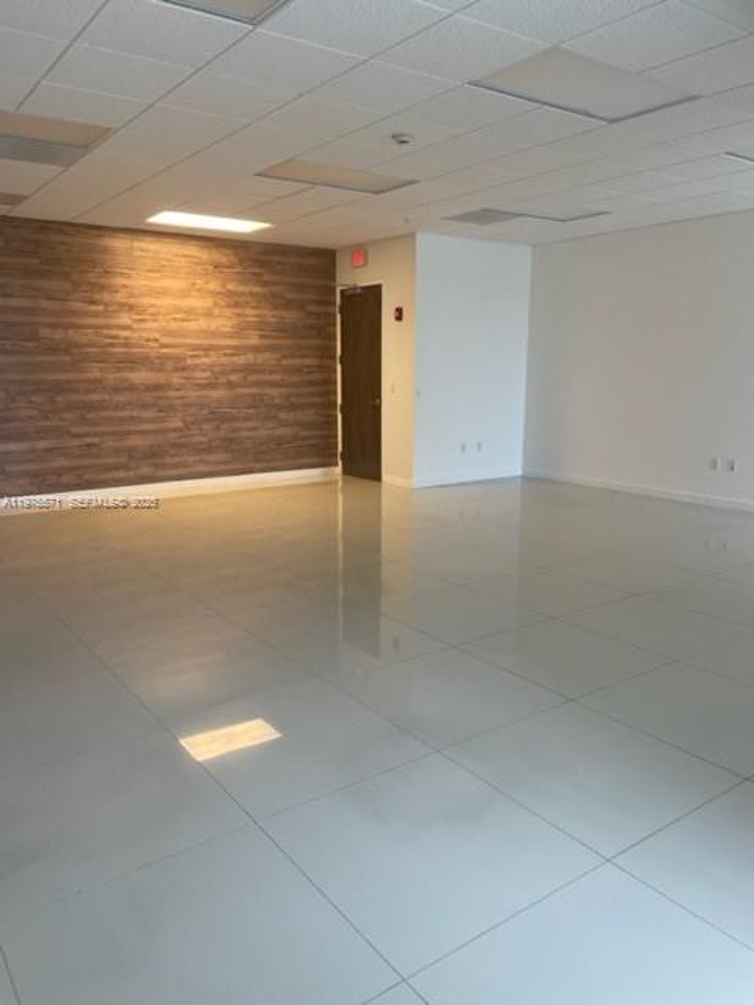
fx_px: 755
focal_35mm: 26
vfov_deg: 67.3
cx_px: 377
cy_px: 502
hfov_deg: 53.1
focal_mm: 4.2
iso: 64
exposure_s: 1/67
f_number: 1.6
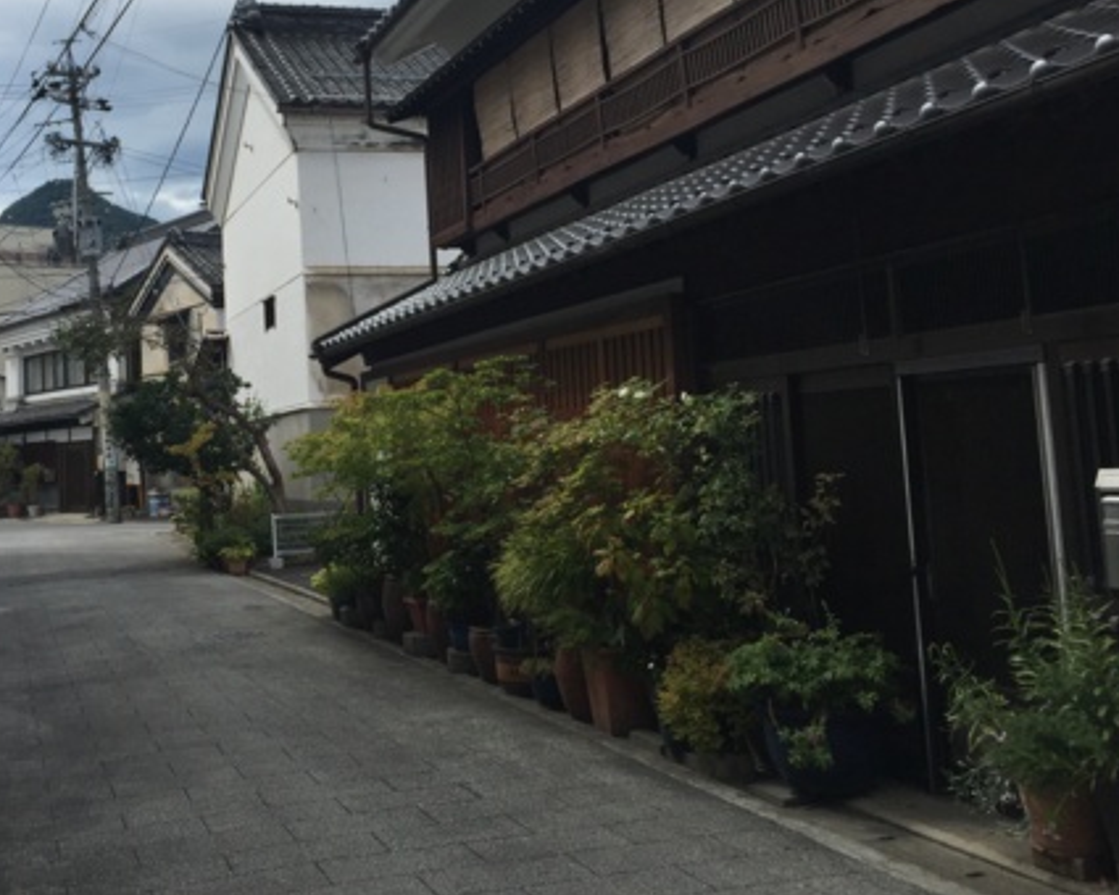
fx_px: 1325
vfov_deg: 37.0
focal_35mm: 40
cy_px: 316
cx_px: 411
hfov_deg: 45.4
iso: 32
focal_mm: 4.15
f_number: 2.2
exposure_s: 1/2326
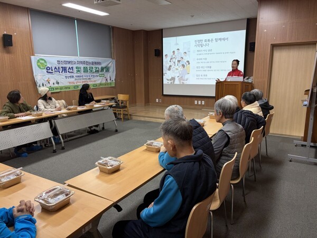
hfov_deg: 67.3
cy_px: 119
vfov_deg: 53.1
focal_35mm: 26
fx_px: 238
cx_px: 158
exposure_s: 1/120
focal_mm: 5.96
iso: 125
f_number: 1.6
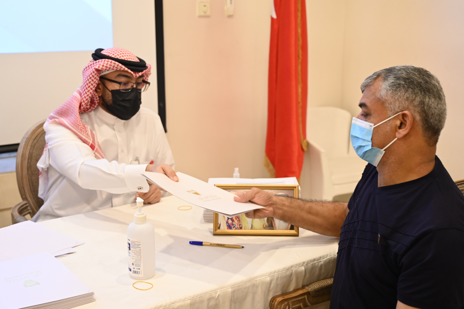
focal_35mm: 46
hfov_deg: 42.8
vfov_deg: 29.2
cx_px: 232
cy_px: 154
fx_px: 592
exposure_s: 1/60
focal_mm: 46
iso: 1600
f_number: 4
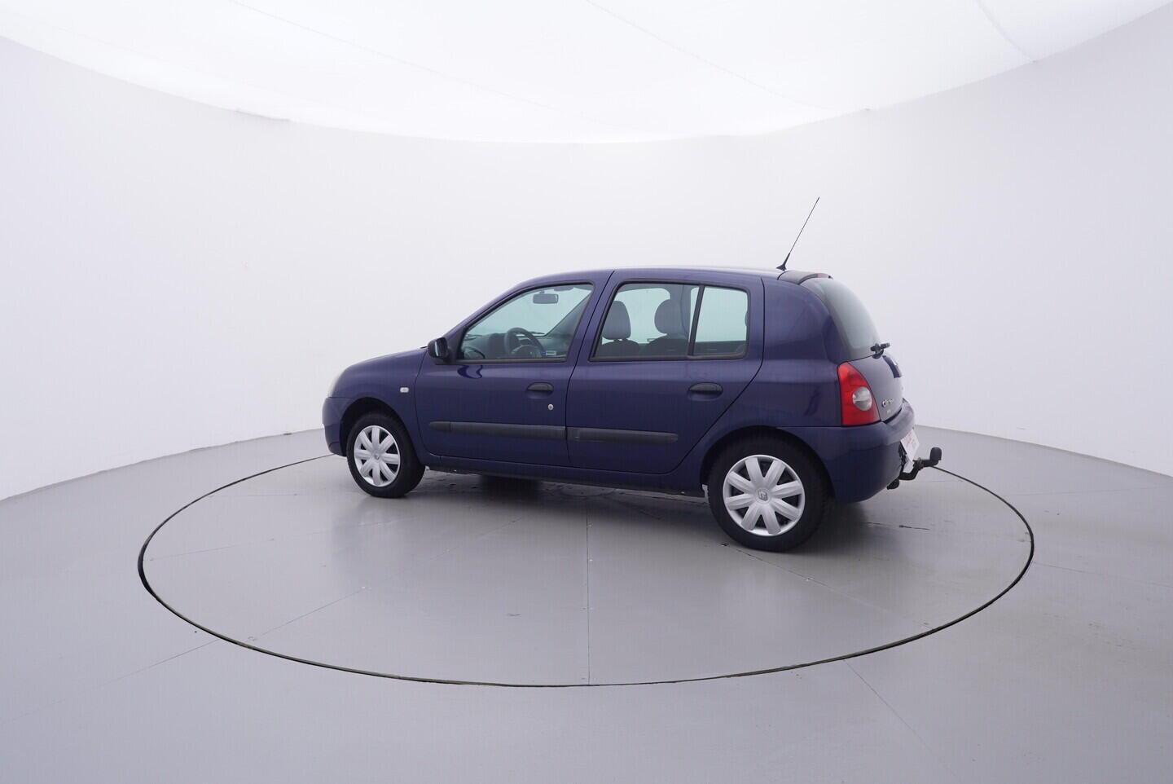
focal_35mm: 22
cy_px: 392
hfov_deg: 77.3
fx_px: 734
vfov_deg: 56.2
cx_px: 586
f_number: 5
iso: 200
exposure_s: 1/80
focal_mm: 15
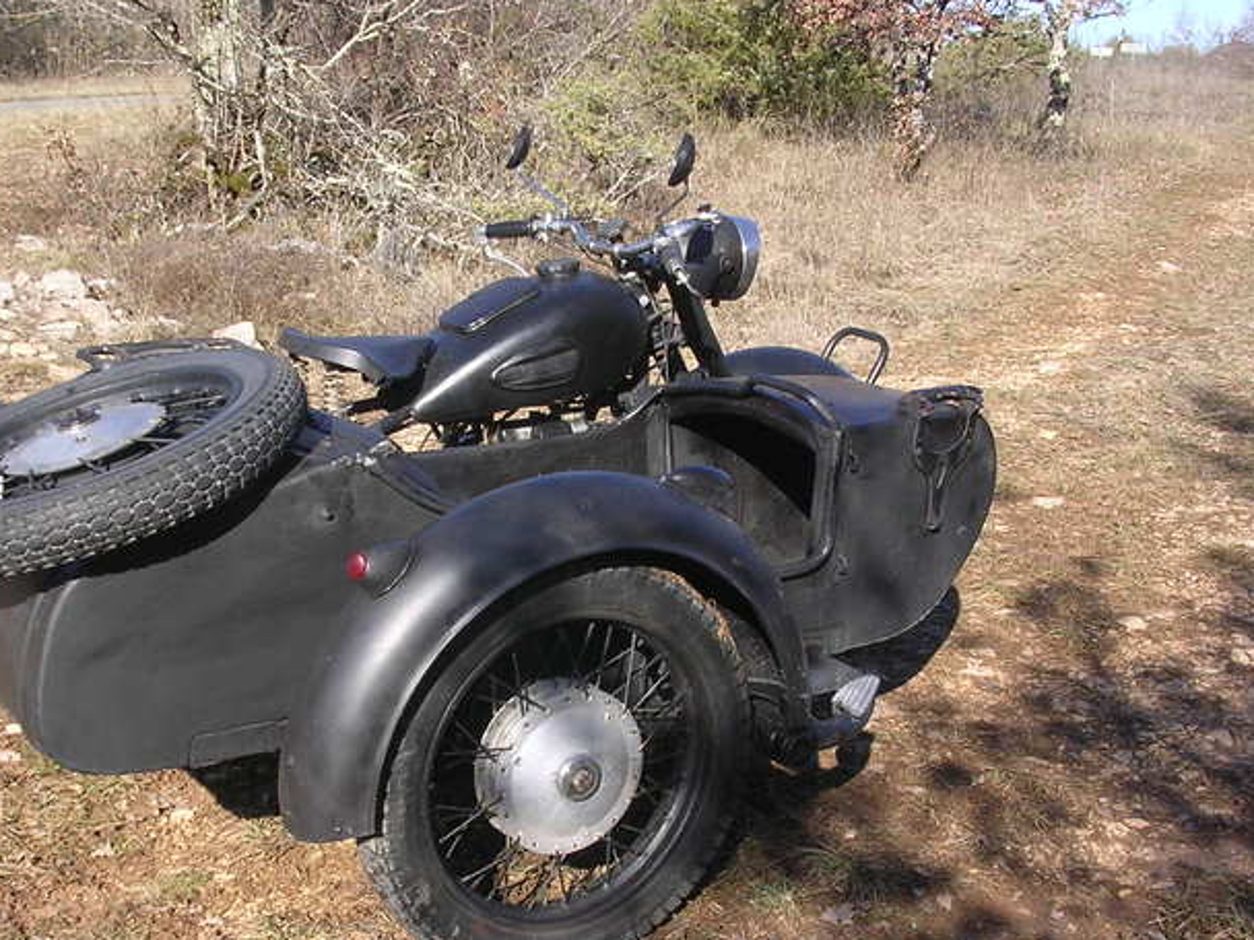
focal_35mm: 50
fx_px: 1811
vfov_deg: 29.0
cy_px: 596
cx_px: 505
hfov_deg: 38.0
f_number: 5.6
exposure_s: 1/152
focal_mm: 5.8
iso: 100
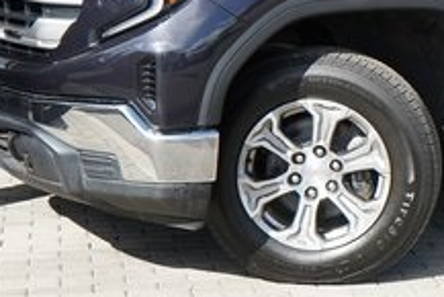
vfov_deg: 12.2
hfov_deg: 17.3
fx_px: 1382
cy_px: 48
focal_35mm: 112
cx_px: 548
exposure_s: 1/1000
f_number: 8
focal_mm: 38
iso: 1000
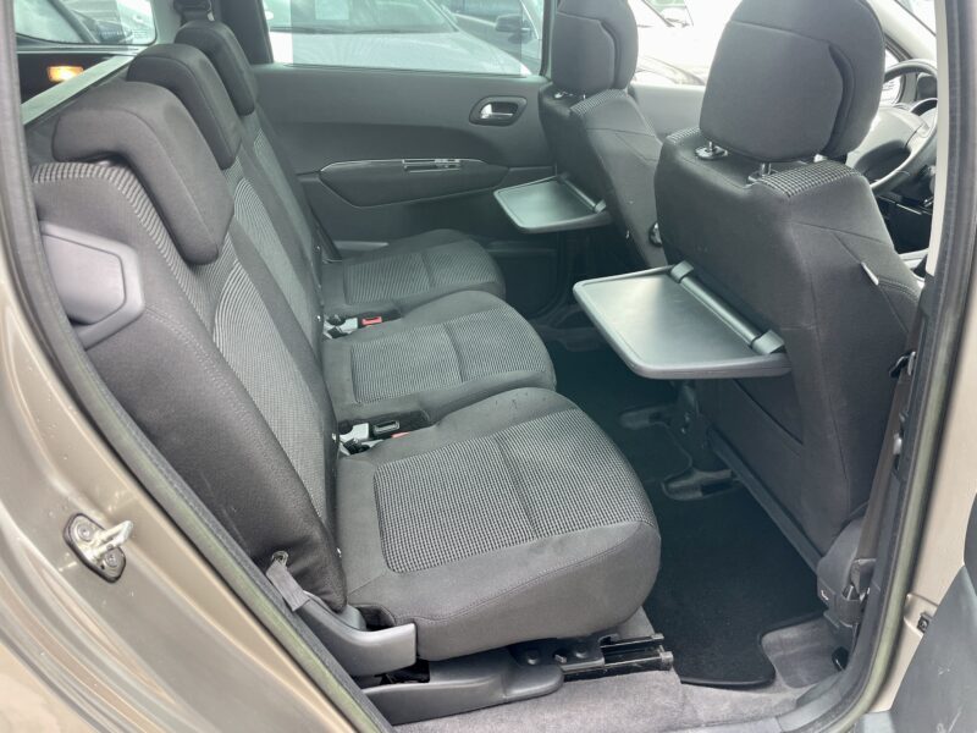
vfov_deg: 53.1
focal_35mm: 26
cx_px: 488
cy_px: 366
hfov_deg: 67.3
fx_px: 734
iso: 100
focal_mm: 4.2
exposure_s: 1/121
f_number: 1.6
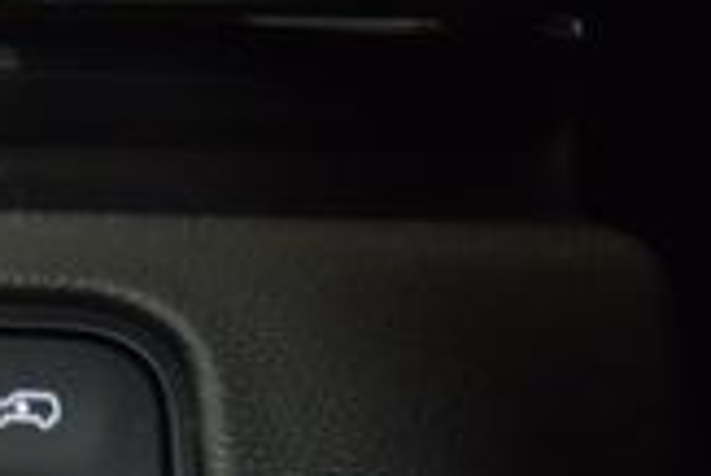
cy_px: 841
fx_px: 3953
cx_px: -654
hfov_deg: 9.7
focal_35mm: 200
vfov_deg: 6.7
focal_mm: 34
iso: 560
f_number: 4
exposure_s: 1/6
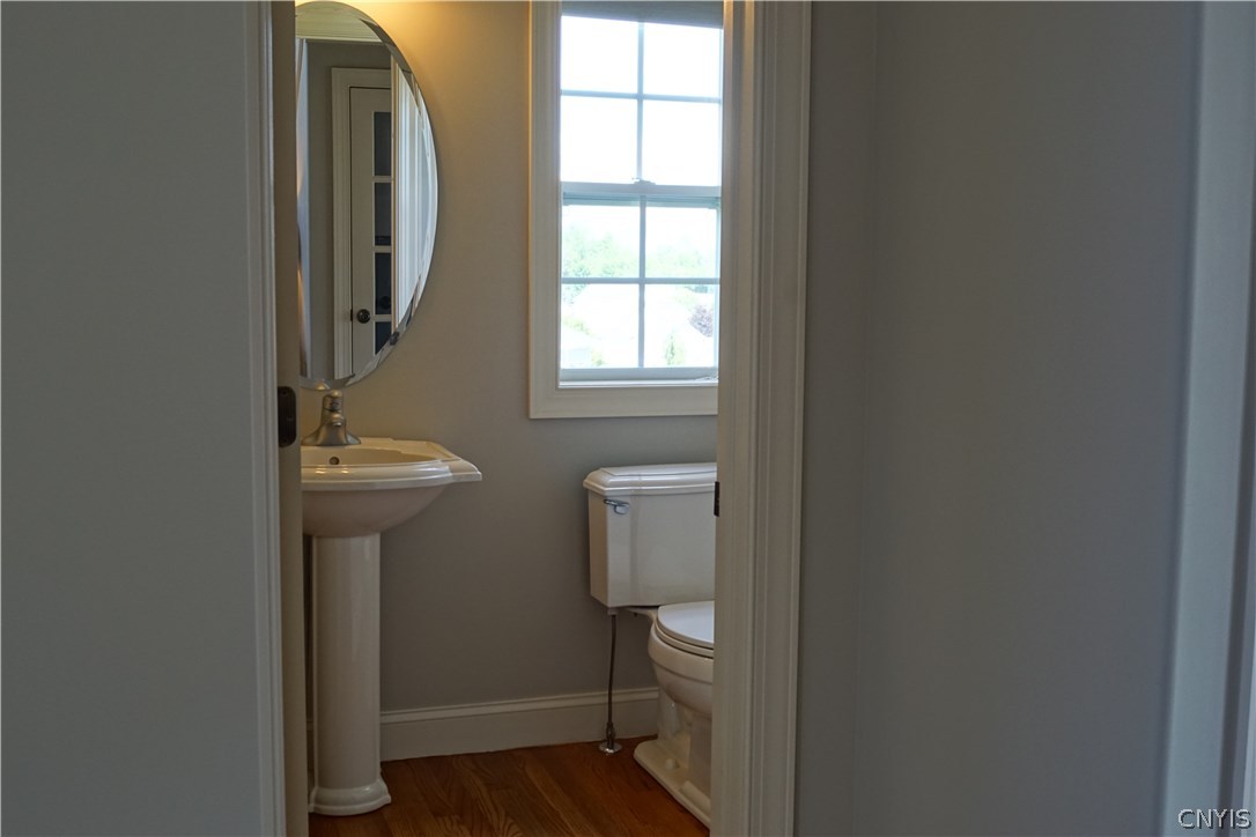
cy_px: 418
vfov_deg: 34.2
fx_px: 1361
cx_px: 628
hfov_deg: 49.6
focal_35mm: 39
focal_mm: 26
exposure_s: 1/40
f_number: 8
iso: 800
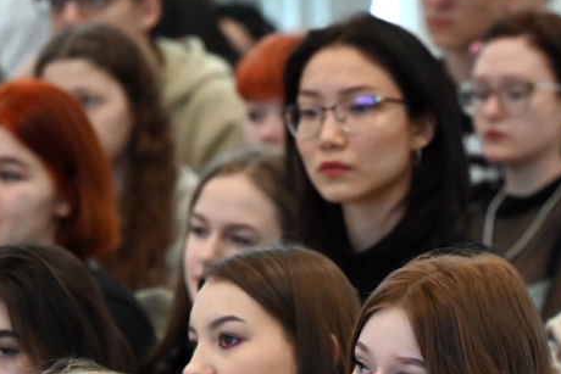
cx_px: 381
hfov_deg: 4.9
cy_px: 506
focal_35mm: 417
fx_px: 6500
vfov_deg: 3.3
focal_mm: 150
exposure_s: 1/160
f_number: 4
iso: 3200
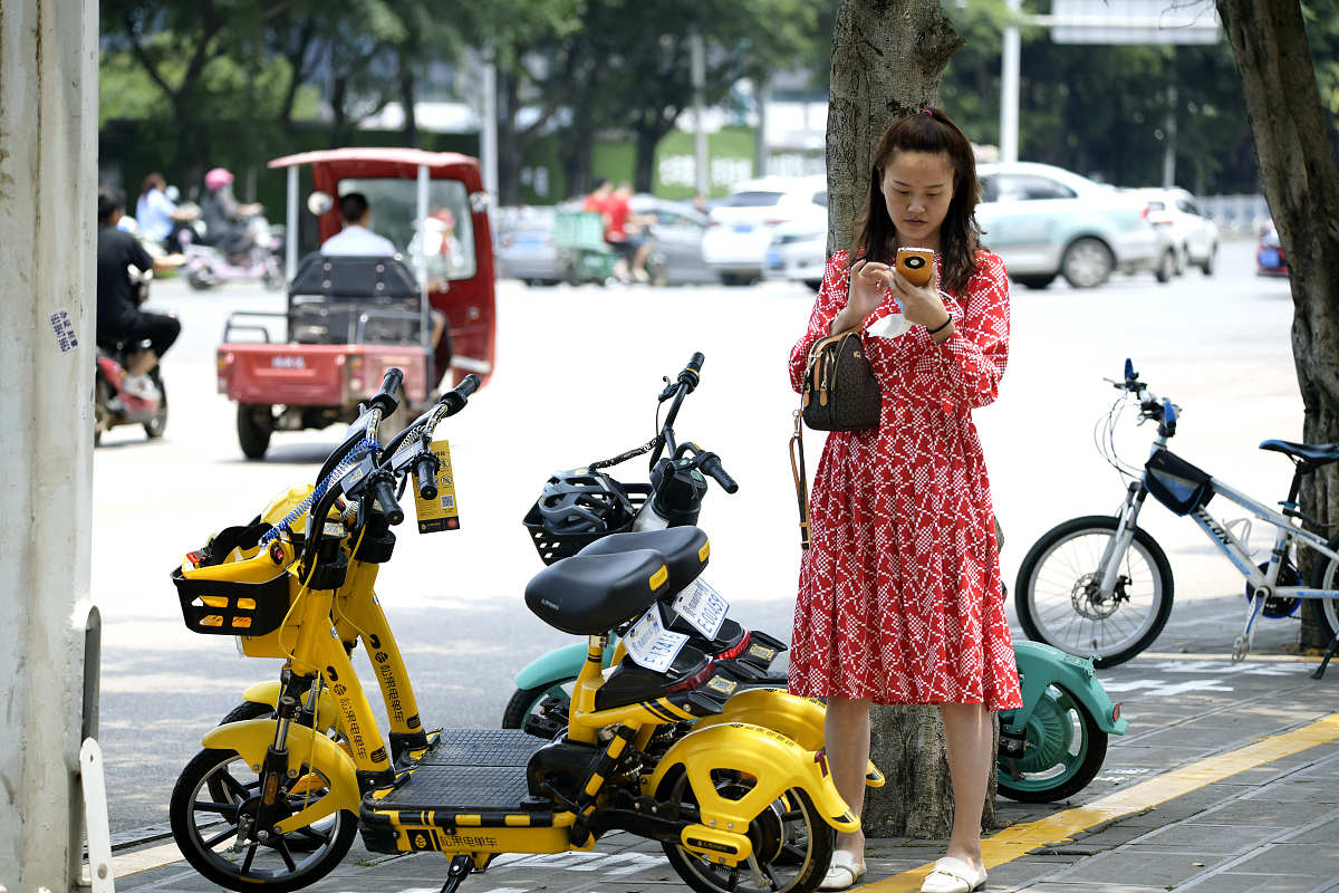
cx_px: 670
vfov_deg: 9.1
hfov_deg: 13.7
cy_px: 446
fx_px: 5579
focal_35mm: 150
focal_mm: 150
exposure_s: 1/160
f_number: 5
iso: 100
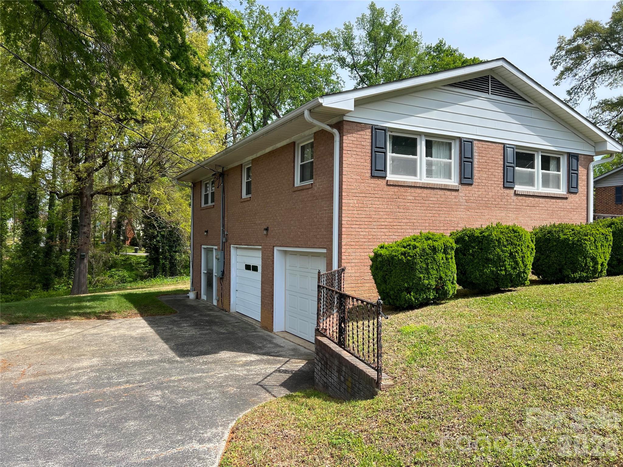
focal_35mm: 26
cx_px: 312
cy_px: 234
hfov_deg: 67.3
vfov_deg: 53.1
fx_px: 468
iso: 50
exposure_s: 1/2123
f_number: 1.5
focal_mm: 5.7
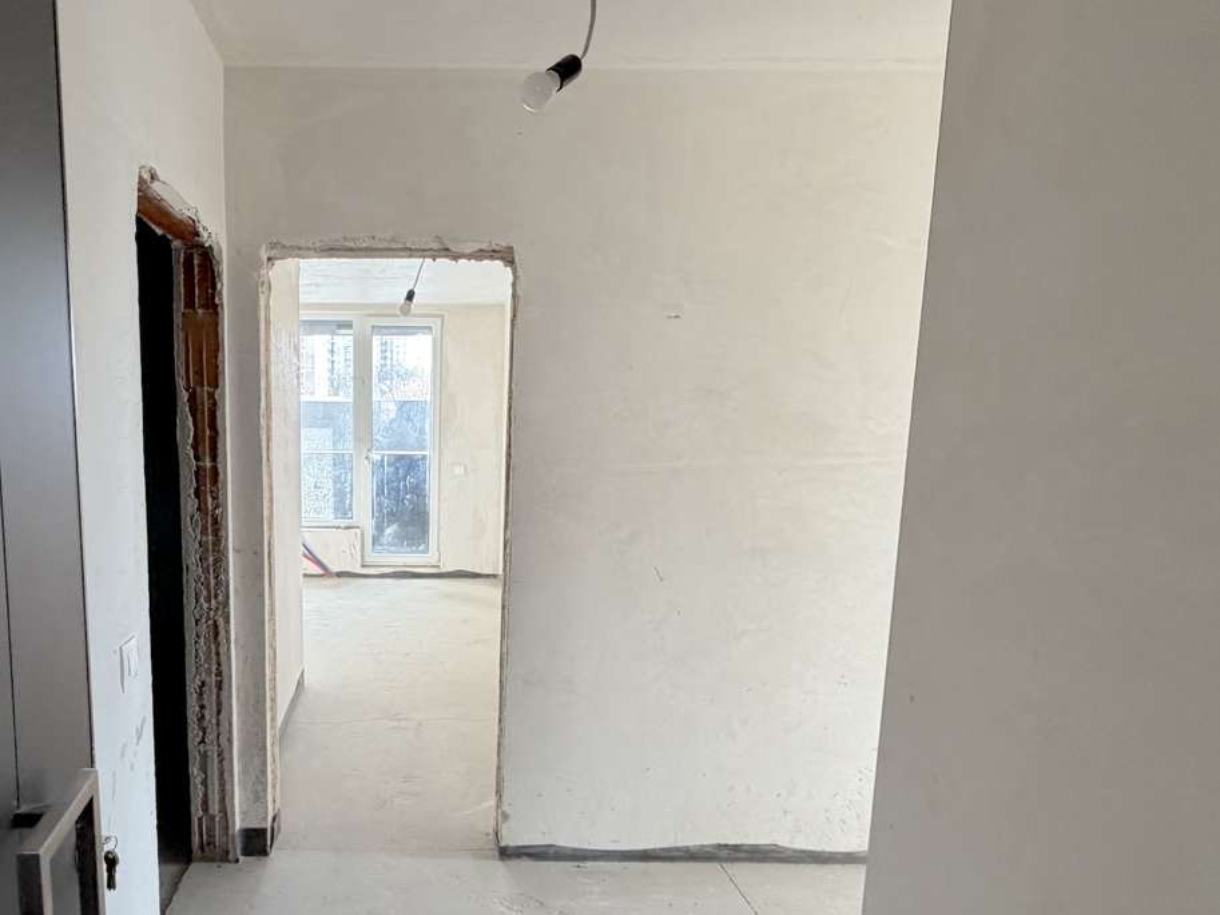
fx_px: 811
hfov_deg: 71.7
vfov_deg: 58.5
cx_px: 404
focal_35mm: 23
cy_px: 536
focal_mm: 2.22
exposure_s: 1/100
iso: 320
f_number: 2.2
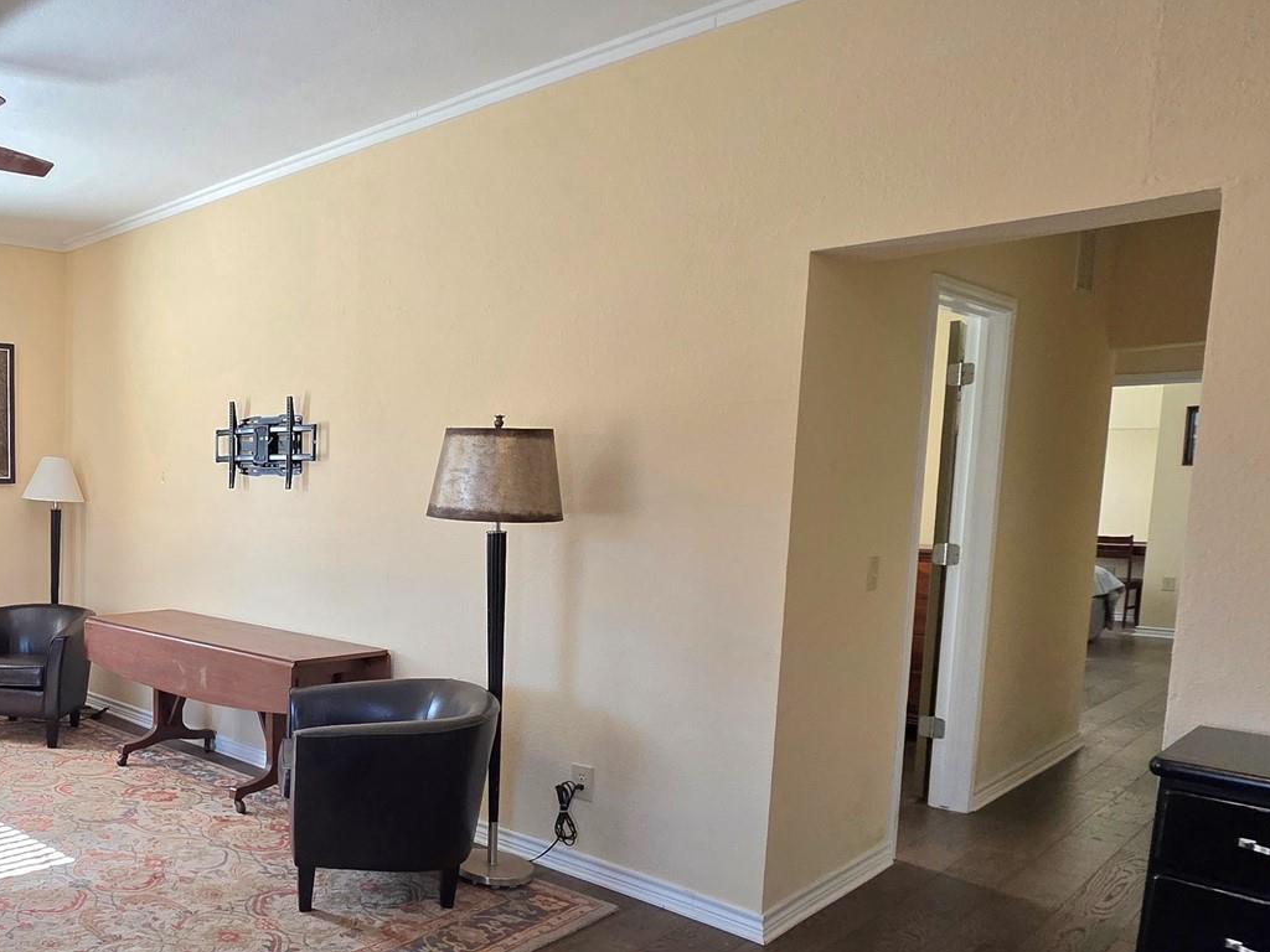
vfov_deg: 52.5
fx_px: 954
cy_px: 593
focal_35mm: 26
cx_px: 133
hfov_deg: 57.9
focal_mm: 2.2
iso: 250
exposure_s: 1/120
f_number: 1.9
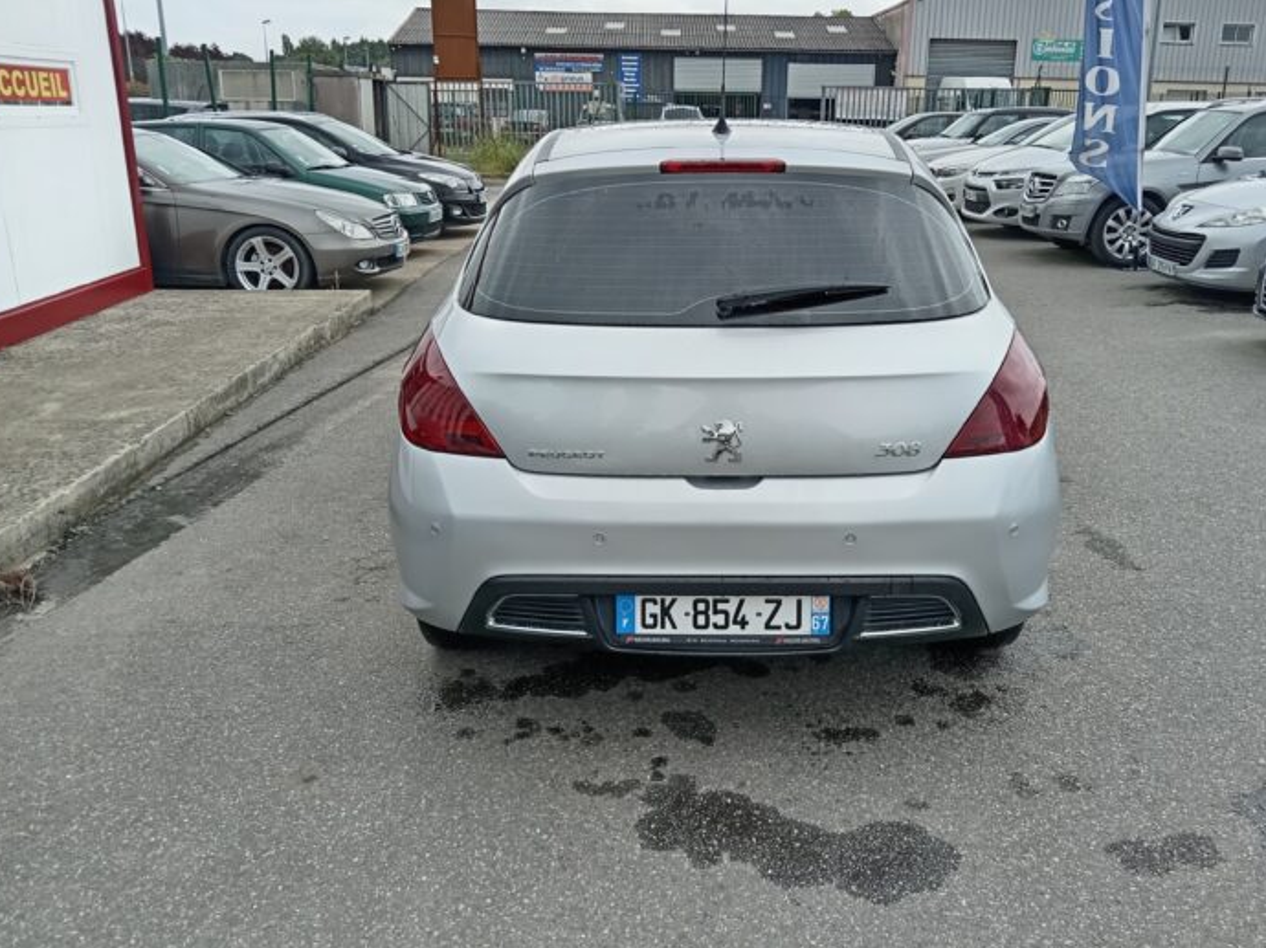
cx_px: 710
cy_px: 460
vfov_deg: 48.2
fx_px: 1060
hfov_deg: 61.5
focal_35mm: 29
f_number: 1.8
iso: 100
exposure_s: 1/192
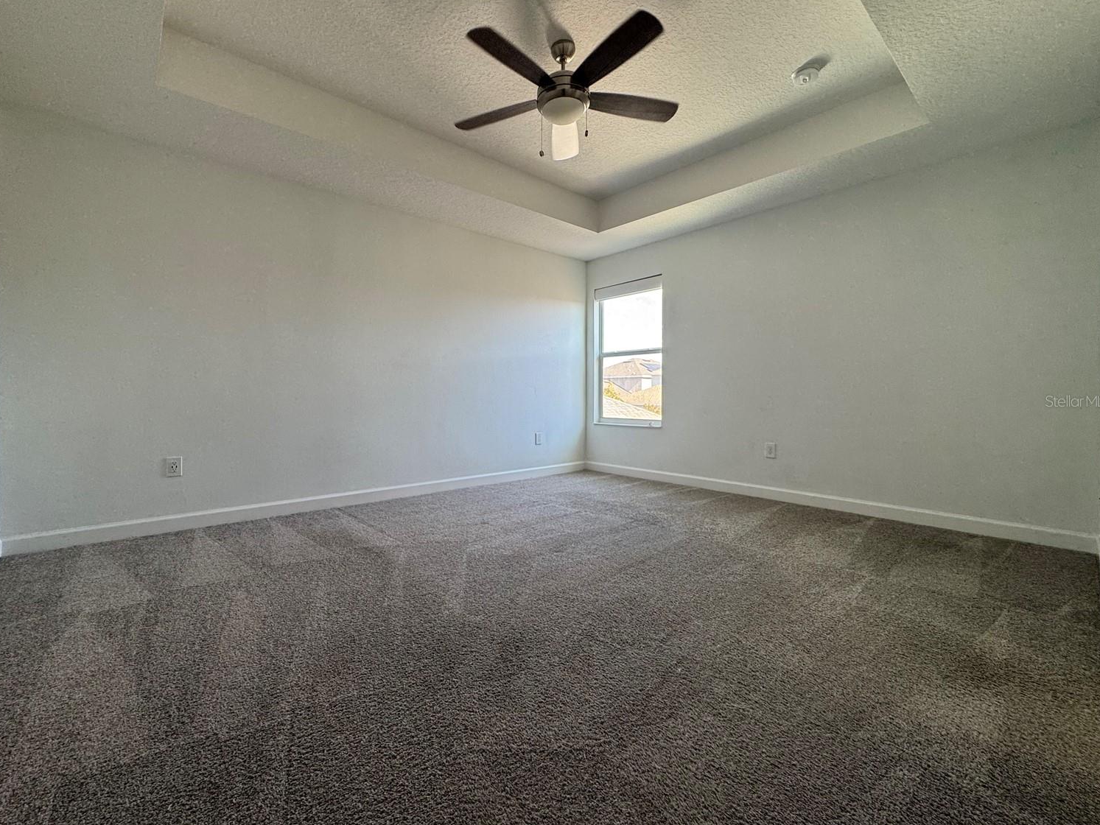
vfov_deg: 81.7
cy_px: 401
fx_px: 477
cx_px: 525
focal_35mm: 15
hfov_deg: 98.1
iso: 125
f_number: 2.2
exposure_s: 1/120
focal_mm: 2.22
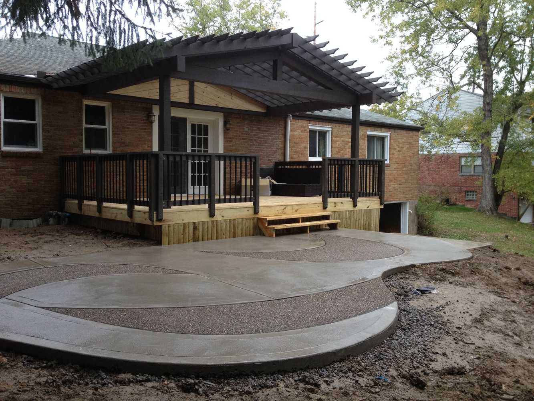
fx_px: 540
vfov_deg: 40.7
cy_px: 200
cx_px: 267
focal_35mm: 35
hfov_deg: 52.6
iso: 100
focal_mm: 4.28
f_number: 2.4
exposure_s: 1/120
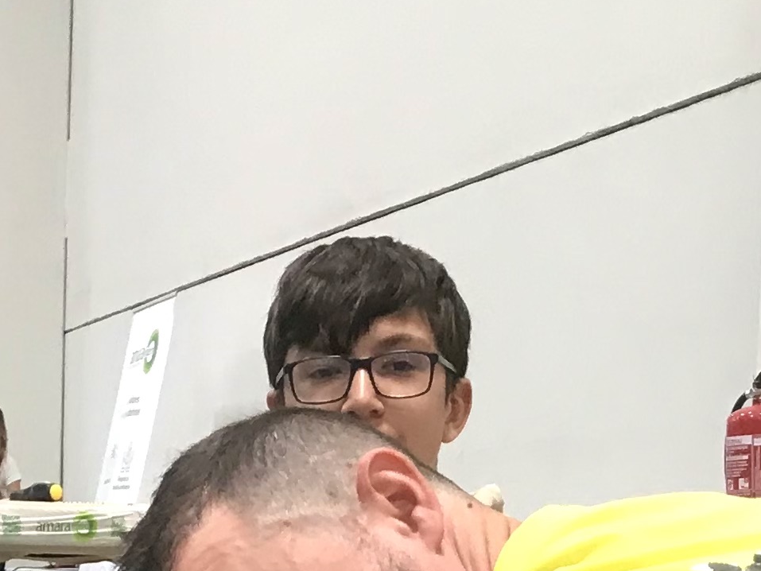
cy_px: 930
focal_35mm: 118
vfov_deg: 11.8
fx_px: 2594
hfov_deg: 16.4
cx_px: 63
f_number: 1.8
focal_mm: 3.99
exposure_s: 1/25
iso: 32
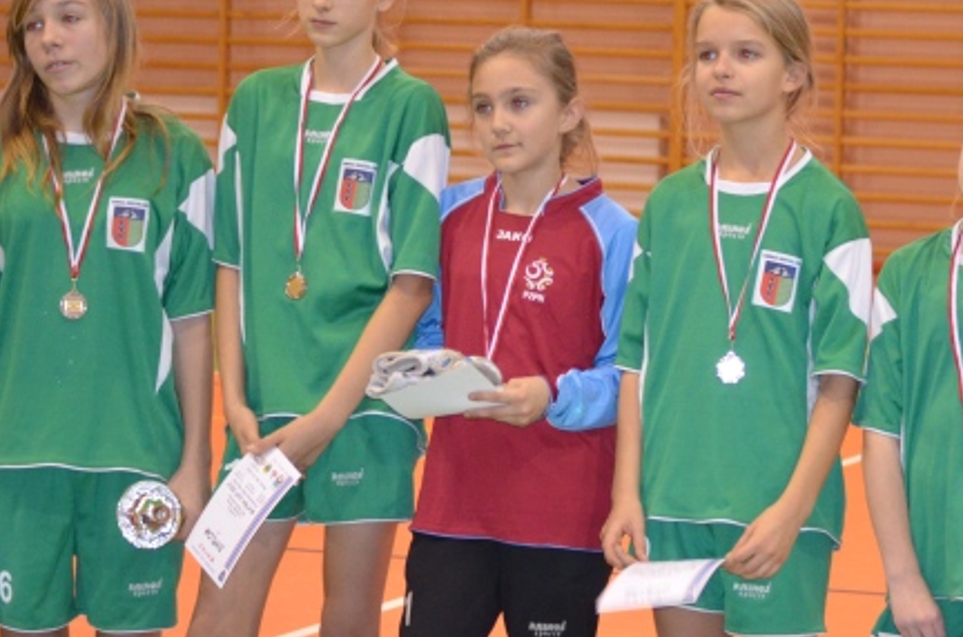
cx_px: 655
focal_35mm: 153
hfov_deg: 13.4
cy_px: 394
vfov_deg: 8.9
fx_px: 4082
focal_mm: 55
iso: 2200
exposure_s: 1/60
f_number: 4
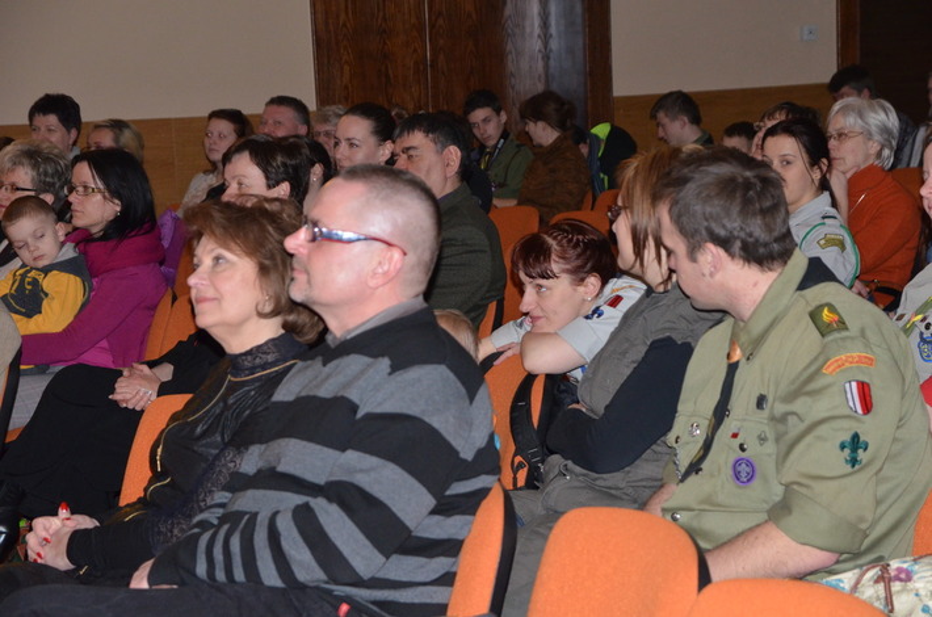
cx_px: 466
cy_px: 308
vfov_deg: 13.0
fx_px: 2712
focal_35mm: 105
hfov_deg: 19.5
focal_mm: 70
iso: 1600
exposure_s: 1/60
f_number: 5.6
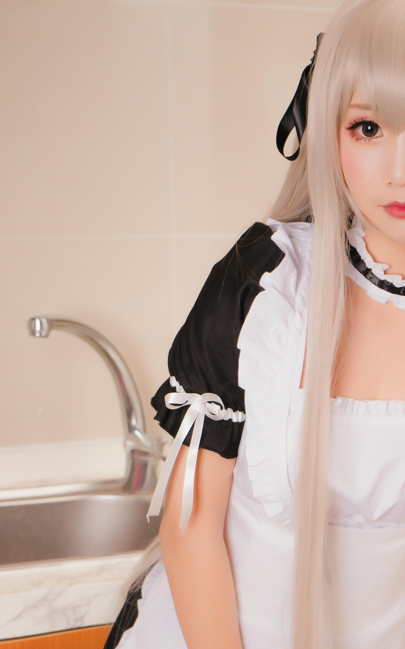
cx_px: 320
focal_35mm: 111
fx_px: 1961
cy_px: 433
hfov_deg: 11.8
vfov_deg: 18.7
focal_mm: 70
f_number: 5.6
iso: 800
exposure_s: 1/125
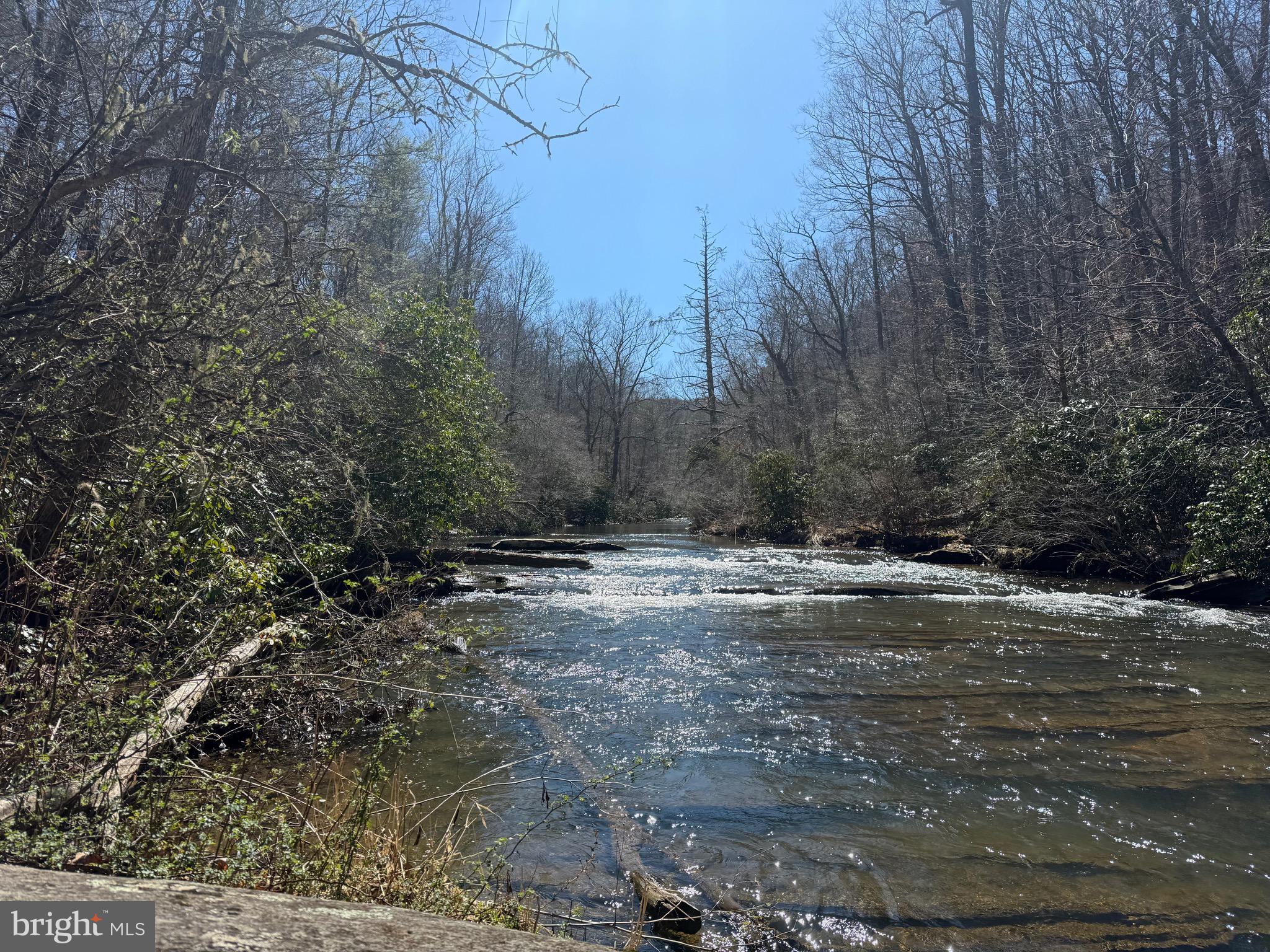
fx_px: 881
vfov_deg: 56.8
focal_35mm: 24
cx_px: 635
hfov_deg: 71.6
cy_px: 476
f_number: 1.78
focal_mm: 6.76
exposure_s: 1/3584
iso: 80
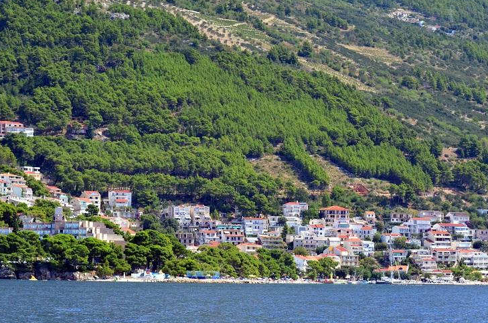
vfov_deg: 9.5
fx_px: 1948
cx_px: 298
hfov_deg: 14.3
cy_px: 153
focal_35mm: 144
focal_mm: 70
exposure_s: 1/6400
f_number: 5.6
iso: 2000
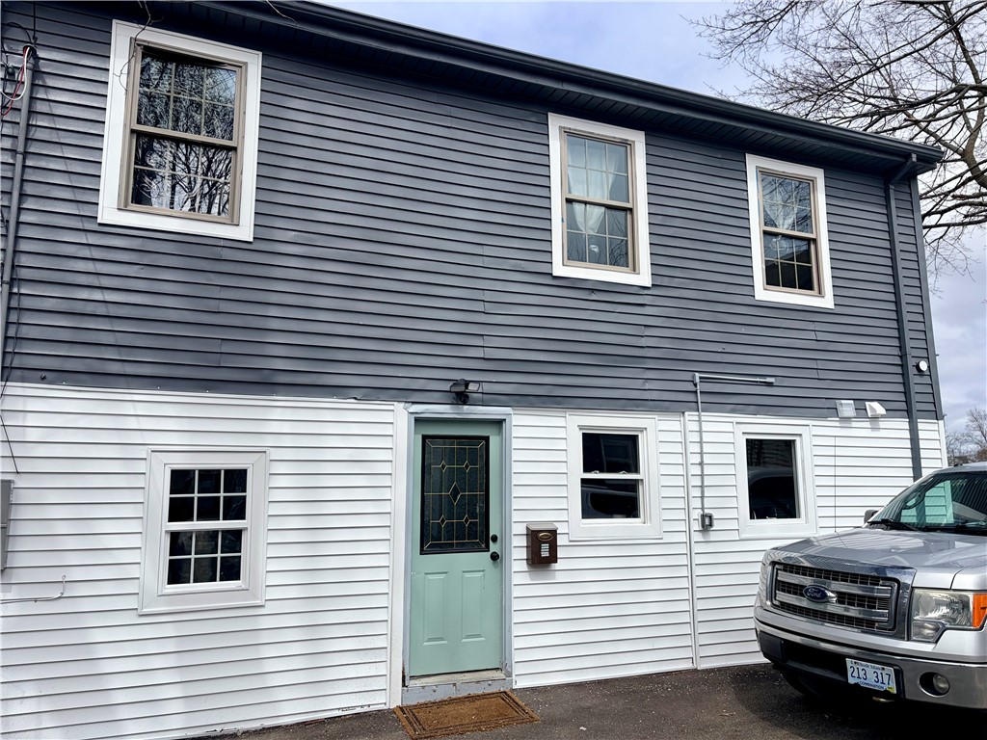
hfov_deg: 67.3
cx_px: 494
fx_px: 741
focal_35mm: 26
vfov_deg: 53.1
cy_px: 370
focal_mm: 5.96
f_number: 1.6
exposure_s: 1/4950
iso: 50
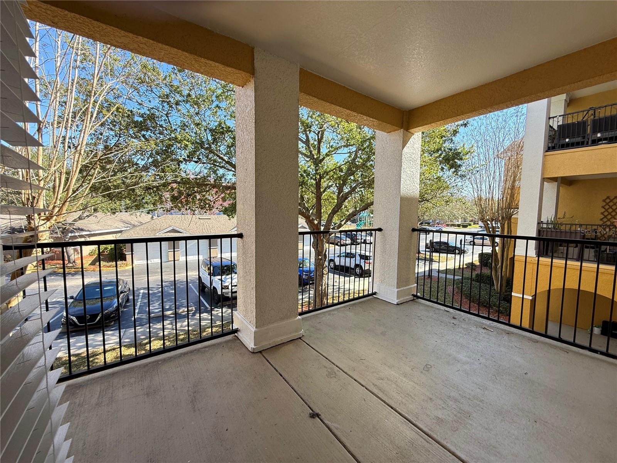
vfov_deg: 85.7
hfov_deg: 102.1
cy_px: 232
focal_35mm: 14
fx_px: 250
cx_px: 308
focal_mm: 2.22
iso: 64
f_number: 2.2
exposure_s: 1/306
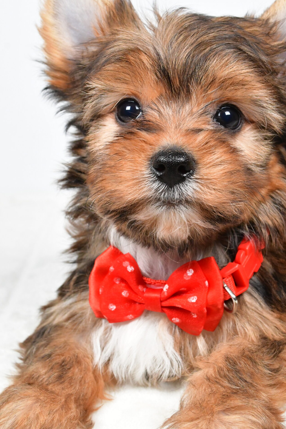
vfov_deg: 35.0
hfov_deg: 23.8
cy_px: 207
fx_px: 679
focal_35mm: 57
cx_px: 163
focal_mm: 28
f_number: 11
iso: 4000
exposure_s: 1/400
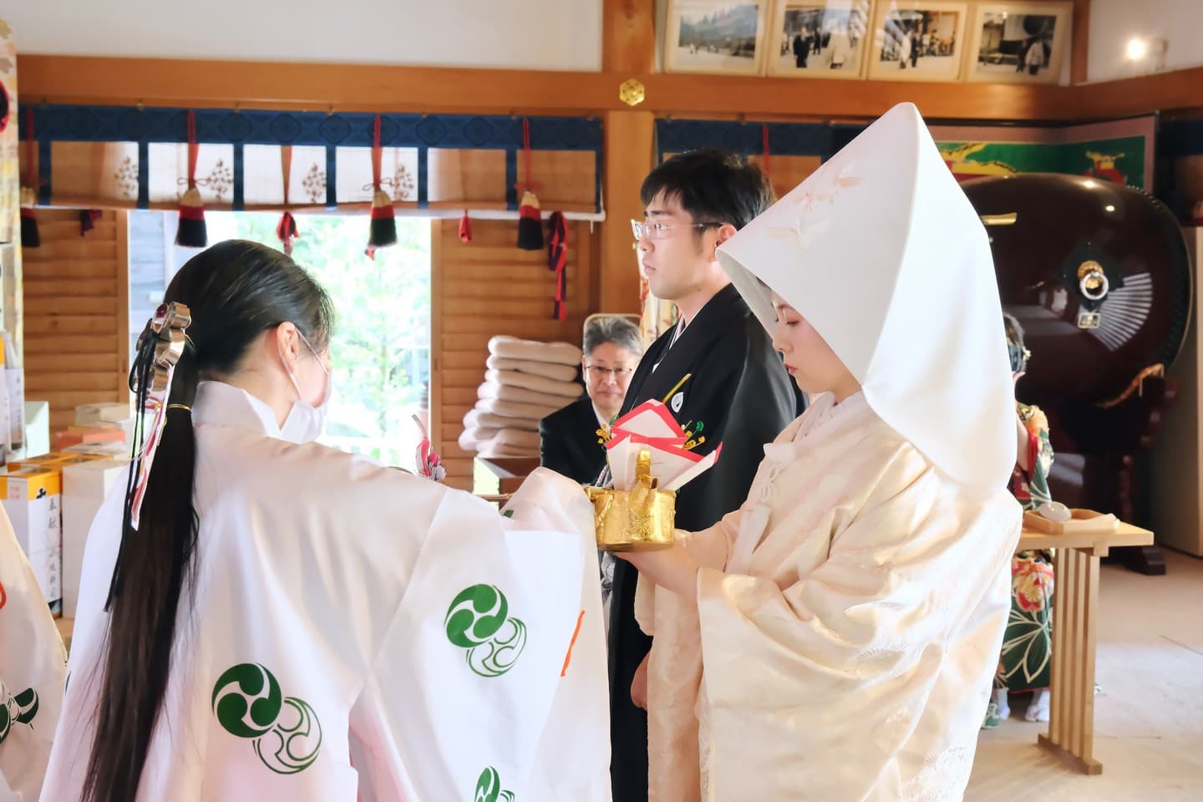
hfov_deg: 42.7
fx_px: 1537
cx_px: 602
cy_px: 401
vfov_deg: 29.2
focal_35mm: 46
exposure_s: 1/60
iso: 3200
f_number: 5.6
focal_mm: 30.8
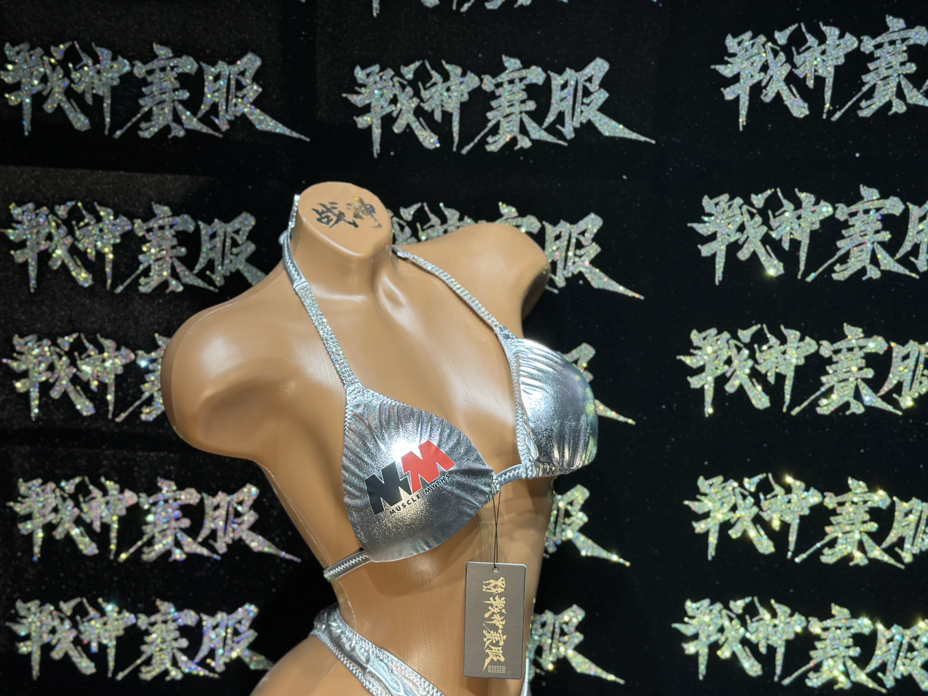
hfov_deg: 39.7
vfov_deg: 30.3
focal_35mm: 48
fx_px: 1287
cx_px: 464
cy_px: 348
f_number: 1.78
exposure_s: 1/580
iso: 80
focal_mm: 6.86
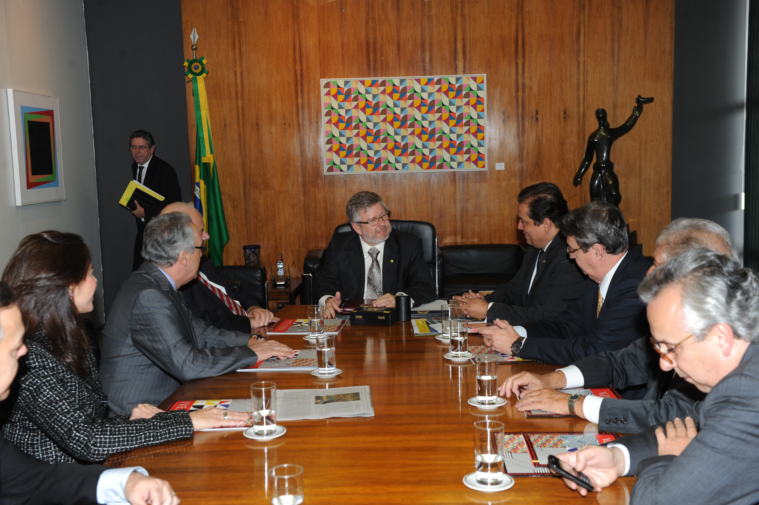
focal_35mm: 44
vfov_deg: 30.5
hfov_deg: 44.5
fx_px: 927
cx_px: 380
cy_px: 252
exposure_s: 1/80
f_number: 5.6
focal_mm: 44
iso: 640
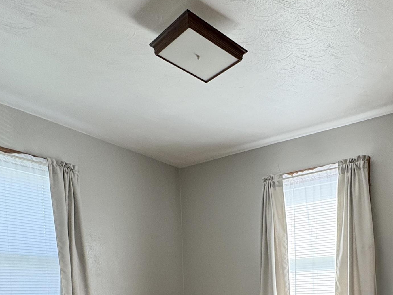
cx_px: 296
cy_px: 310
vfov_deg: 38.9
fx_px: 352
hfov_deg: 55.5
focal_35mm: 31
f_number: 2.2
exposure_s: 1/99
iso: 200
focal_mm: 2.22
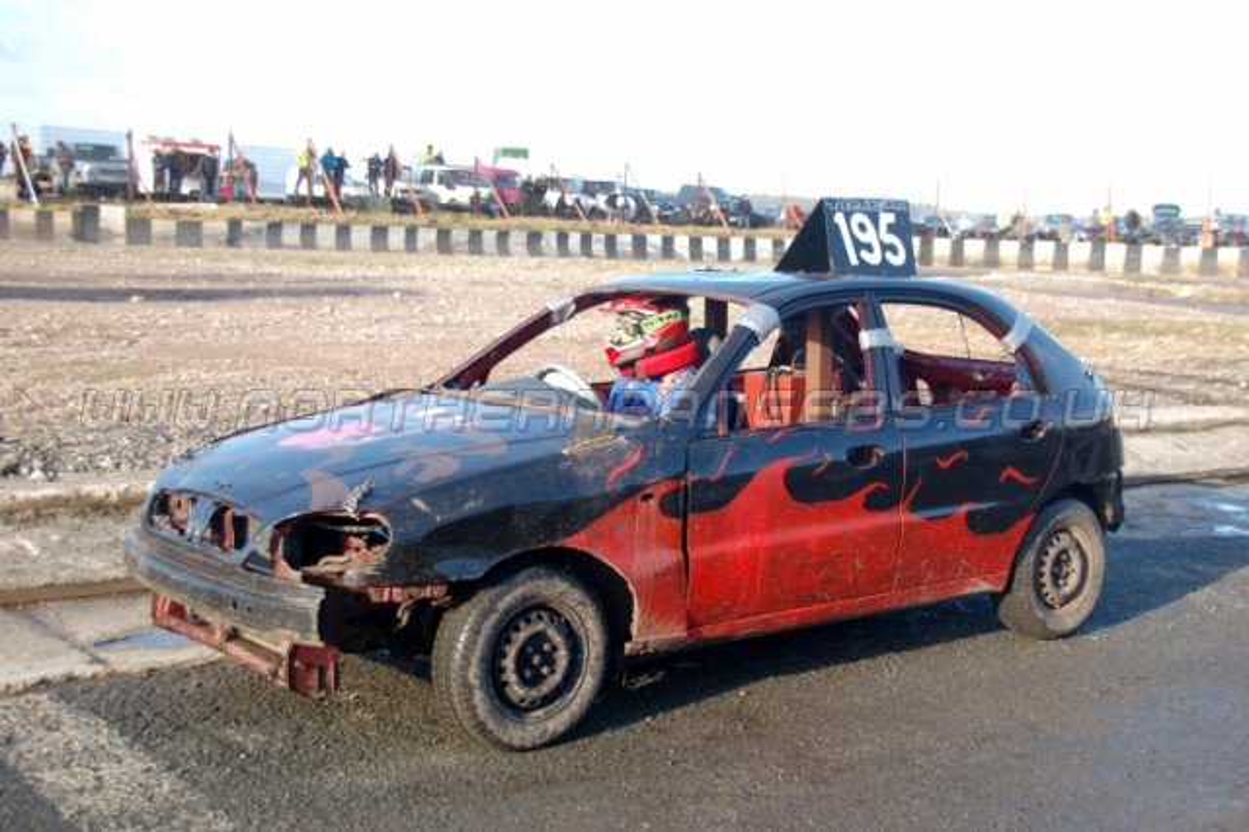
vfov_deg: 28.9
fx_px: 1612
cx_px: 624
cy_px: 416
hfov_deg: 42.3
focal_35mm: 46
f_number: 4.5
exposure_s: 1/400
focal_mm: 31
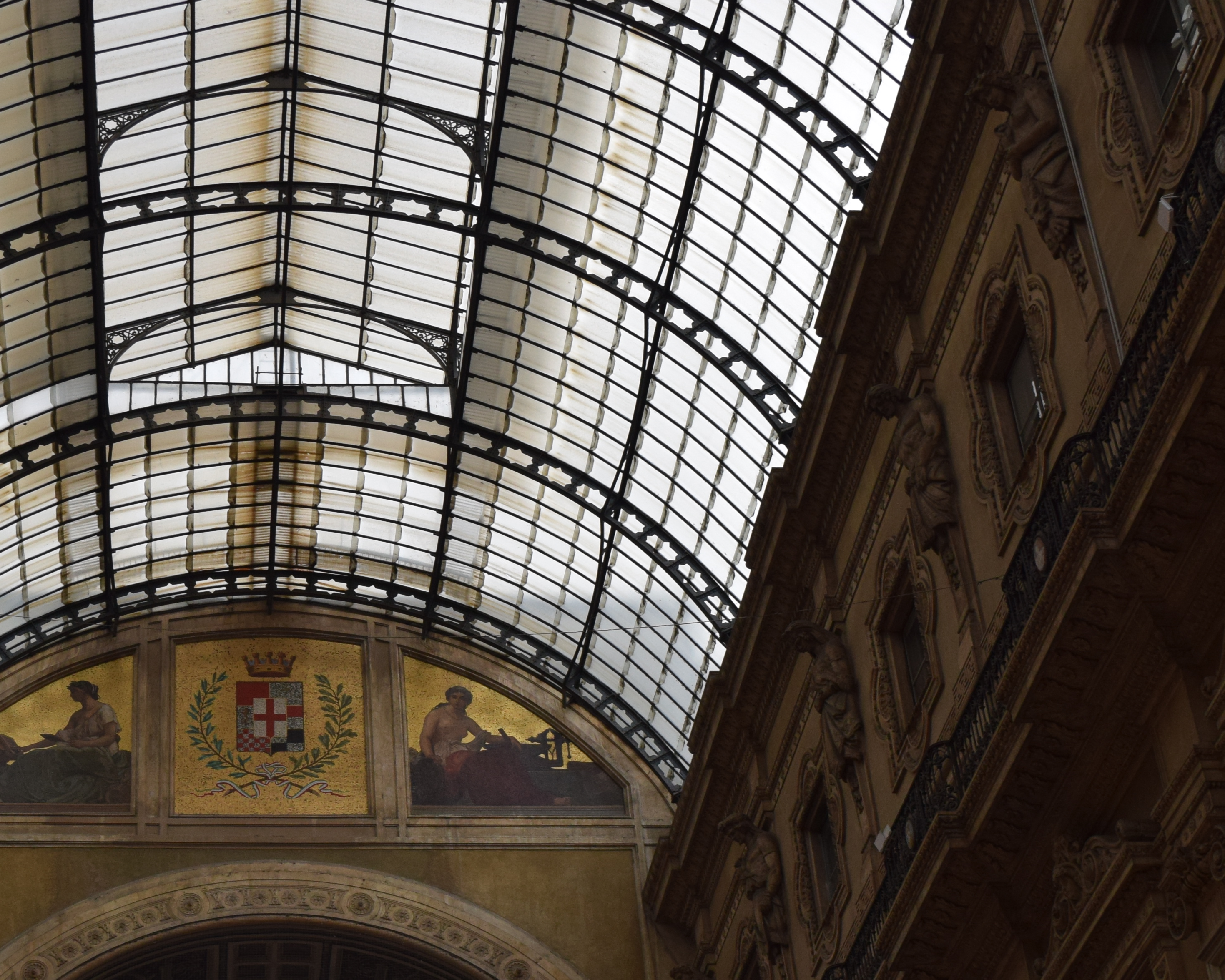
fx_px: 2501
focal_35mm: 69
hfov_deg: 27.1
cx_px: 300
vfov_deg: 21.9
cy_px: 763
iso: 400
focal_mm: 24
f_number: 6.3
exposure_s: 1/160
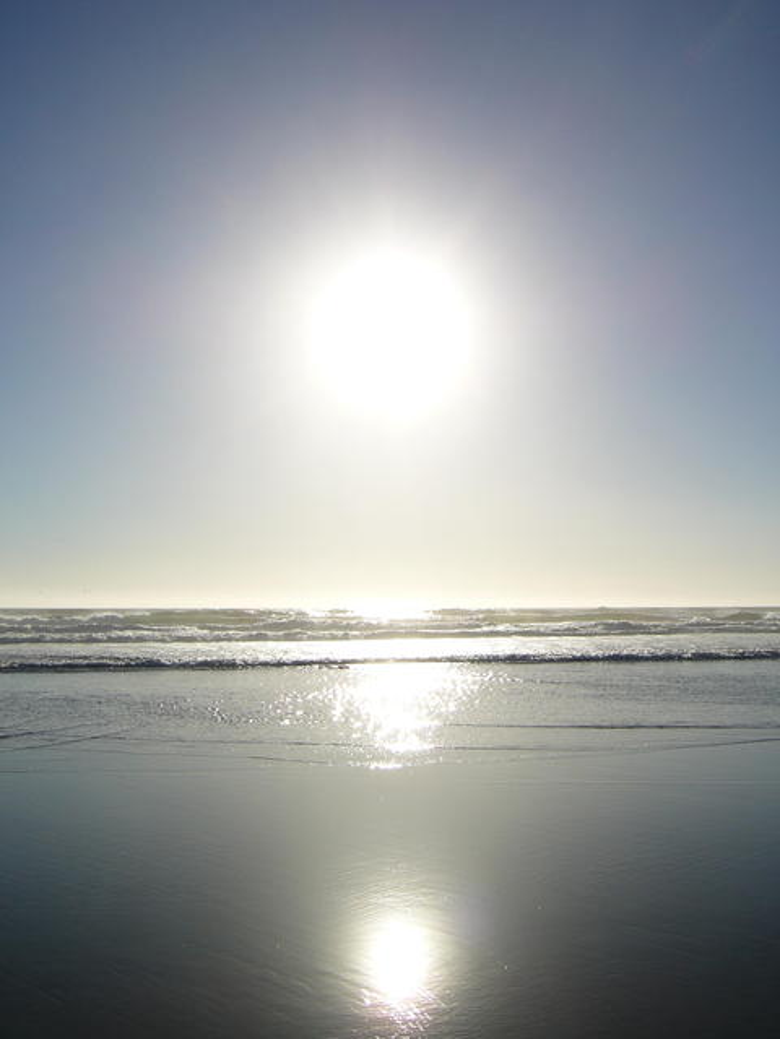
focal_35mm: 35
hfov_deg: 40.7
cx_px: 390
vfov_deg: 52.6
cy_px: 520
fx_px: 1052
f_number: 8
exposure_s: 1/1600
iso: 50
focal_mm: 5.8
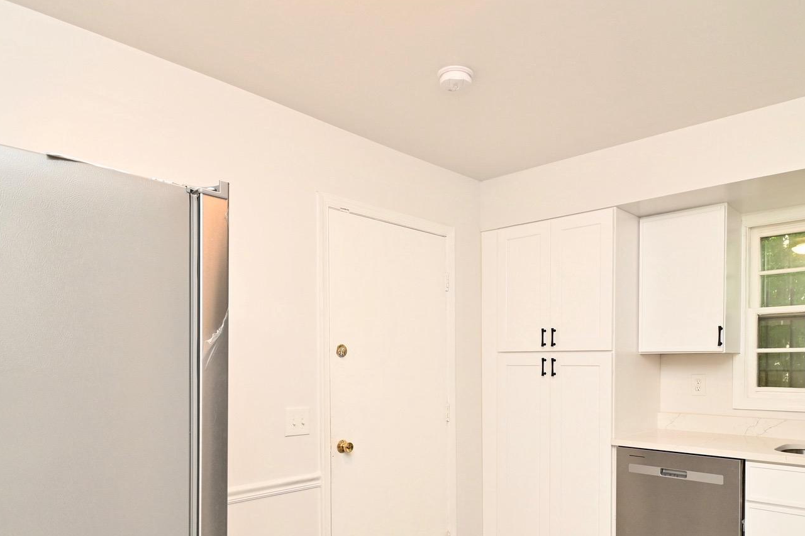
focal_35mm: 24
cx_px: 455
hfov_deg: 73.4
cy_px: 354
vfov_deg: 52.2
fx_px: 537
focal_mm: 10
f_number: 7.1
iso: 320
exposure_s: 1/15
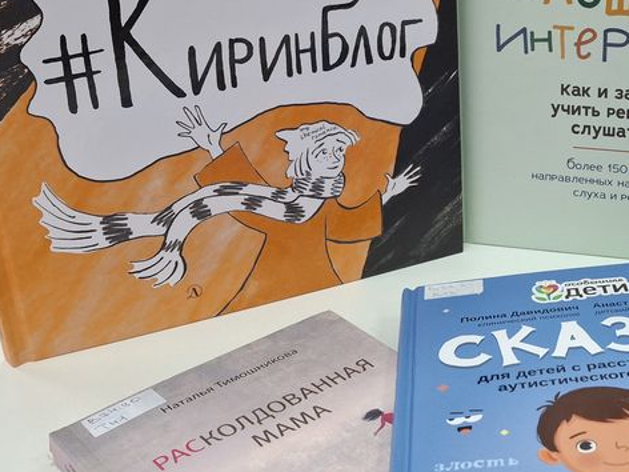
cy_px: 160
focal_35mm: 53
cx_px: 542
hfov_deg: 34.5
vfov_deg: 27.4
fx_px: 963
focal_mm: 4.69
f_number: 1.8
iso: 125
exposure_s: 1/100
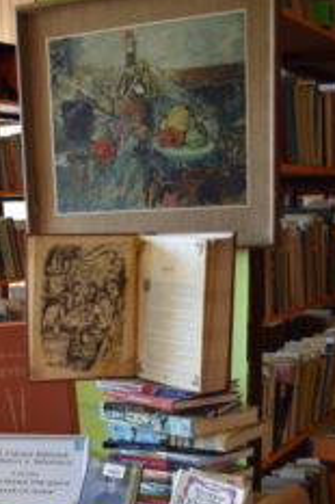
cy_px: 495
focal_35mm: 68
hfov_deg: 19.8
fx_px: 951
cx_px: 84
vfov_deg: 28.0
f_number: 4
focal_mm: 22
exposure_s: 1/60
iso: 400
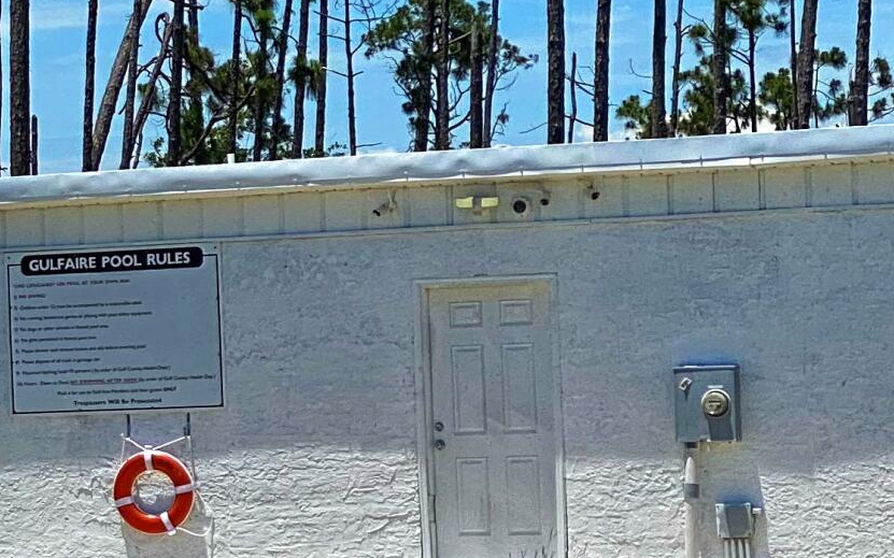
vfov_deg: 6.6
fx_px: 4848
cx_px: -502
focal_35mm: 199
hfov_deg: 10.2
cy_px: 335
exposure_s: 1/2083
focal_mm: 6
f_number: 2
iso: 20
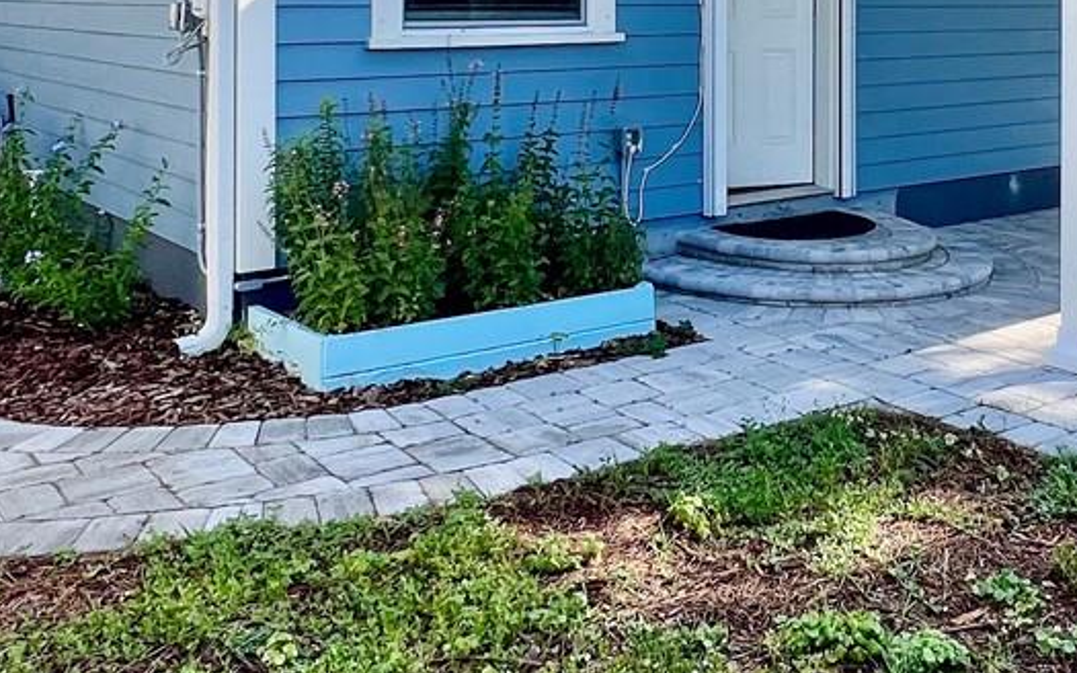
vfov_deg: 28.7
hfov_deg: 45.1
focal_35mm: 42
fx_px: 1233
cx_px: 845
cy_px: 4
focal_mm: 1.57
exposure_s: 1/513
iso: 32
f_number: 1.8
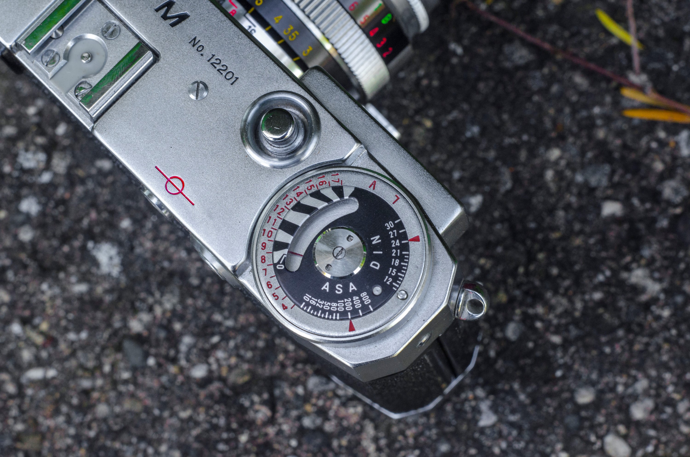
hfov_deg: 37.9
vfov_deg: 25.6
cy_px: 228
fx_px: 1004
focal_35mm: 52
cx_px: 345
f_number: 3.5
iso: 800
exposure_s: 1/40
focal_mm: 35
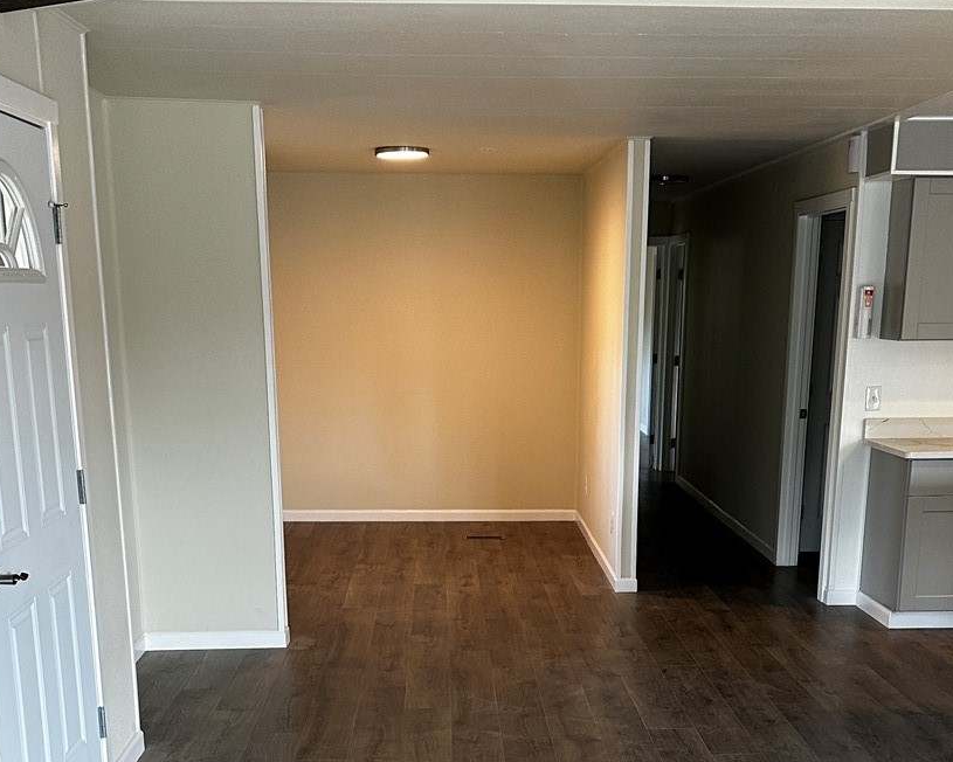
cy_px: 650
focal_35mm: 46
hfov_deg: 40.3
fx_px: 1297
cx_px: 498
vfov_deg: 31.6
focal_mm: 6.86
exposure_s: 1/120
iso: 200
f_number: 1.78
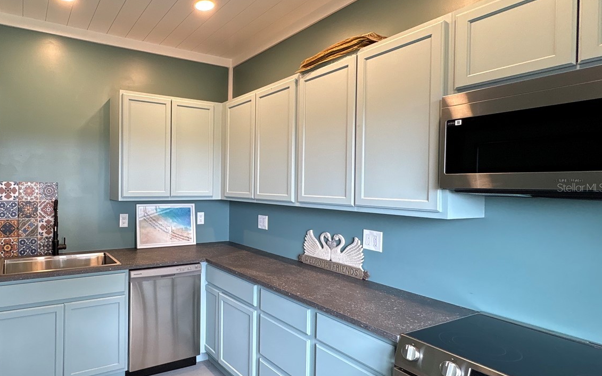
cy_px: 187
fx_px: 345
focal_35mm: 21
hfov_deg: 78.4
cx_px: 182
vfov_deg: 57.3
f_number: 2.2
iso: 125
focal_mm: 2.22
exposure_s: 1/60
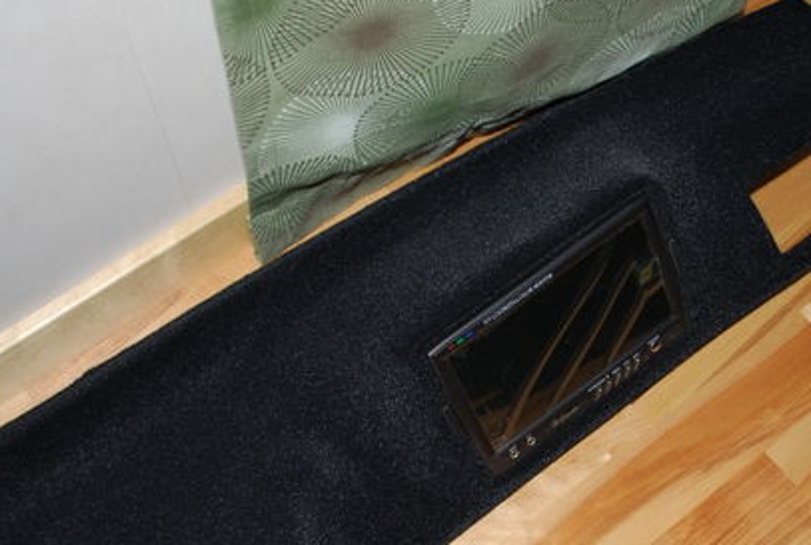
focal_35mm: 52
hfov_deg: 37.8
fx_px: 1174
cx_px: 523
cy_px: 367
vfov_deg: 26.0
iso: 200
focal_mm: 22
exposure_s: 1/60
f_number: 4
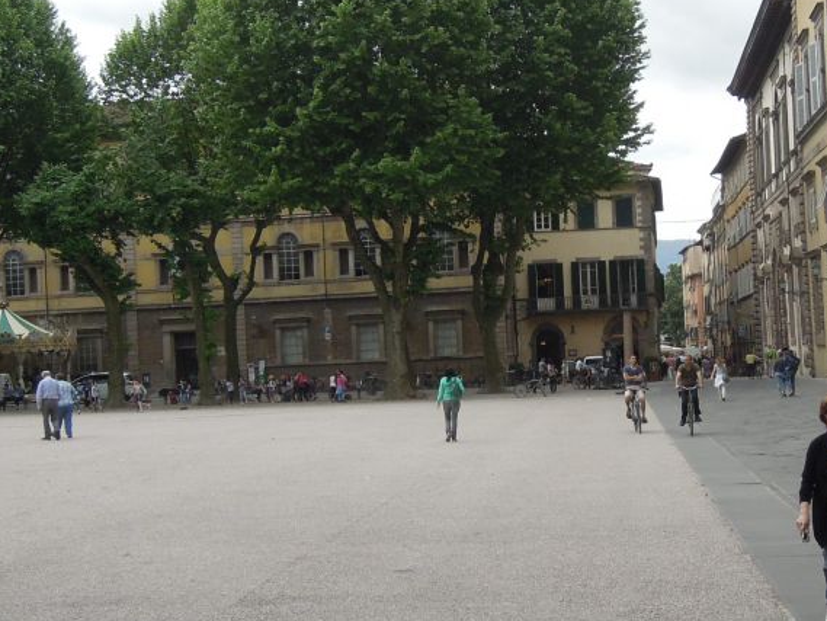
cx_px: 477
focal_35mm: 72
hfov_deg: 27.0
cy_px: 310
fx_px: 1720
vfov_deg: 20.4
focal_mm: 7.2
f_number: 3.3
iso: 160
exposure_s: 1/1000
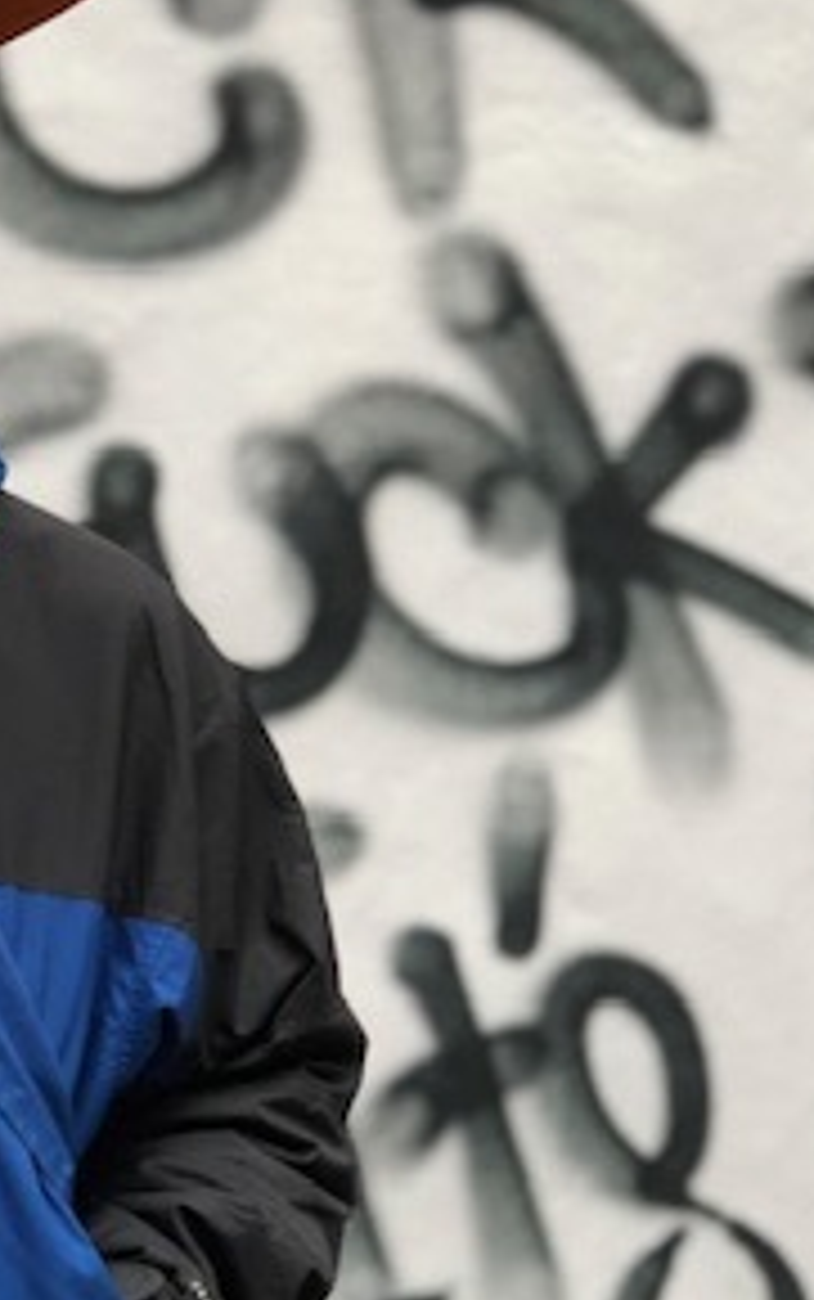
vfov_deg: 17.1
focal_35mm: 122
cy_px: 805
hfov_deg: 10.6
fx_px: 4324
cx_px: -90
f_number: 2.4
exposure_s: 1/60
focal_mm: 6
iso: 100
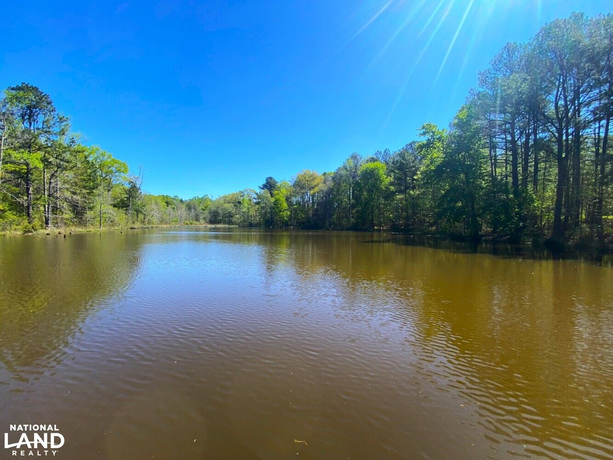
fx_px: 230
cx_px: 306
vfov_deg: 89.9
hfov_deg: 106.2
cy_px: 230
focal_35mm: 13
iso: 20
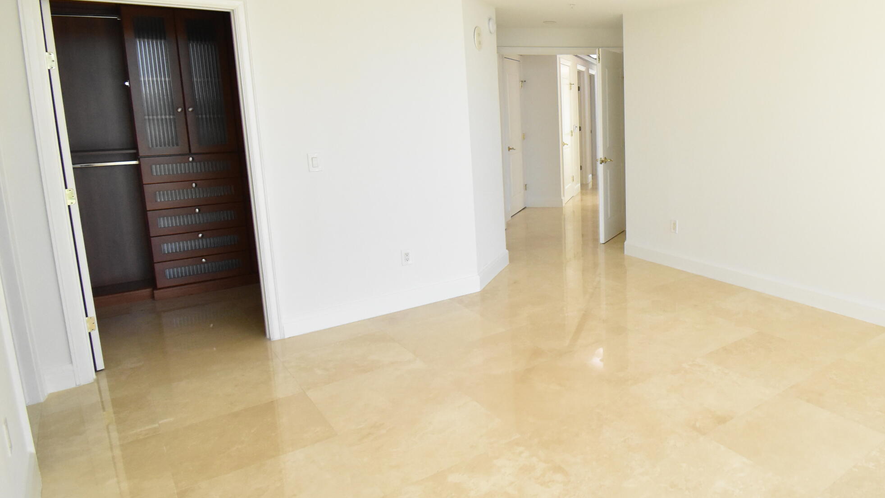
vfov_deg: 47.4
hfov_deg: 70.9
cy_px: 198
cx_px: 669
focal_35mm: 24
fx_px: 563
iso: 2500
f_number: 6.3
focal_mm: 10
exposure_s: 1/400
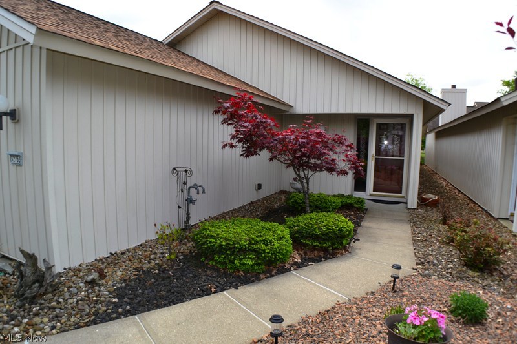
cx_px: 258
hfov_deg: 67.4
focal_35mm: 27
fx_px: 388
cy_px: 172
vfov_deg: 47.9
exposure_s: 1/200
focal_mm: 18
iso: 100
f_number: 8
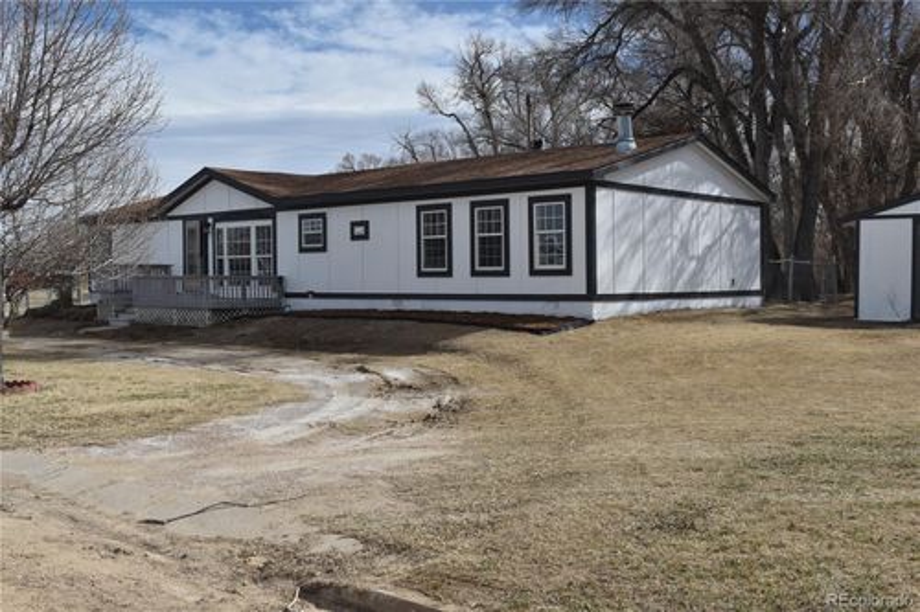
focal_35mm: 38
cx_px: 460
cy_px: 306
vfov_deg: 35.5
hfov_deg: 51.3
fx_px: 958
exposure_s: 1/400
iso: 100
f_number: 10
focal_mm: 25
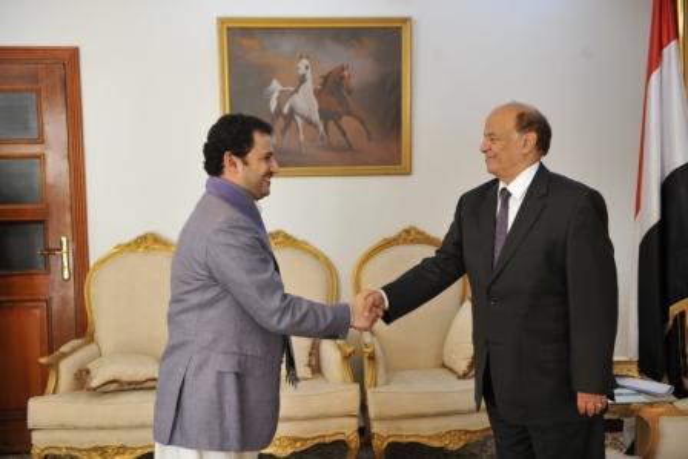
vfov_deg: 33.4
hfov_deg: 48.4
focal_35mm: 40
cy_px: 230
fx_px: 765
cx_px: 344
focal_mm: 40
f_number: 3.2
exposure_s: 1/60
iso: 400
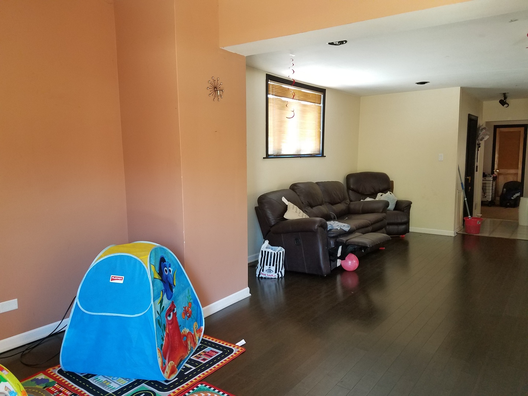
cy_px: 198
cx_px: 264
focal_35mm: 26
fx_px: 397
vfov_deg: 53.1
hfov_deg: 67.3
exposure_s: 1/30
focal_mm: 4.2
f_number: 1.7
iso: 125
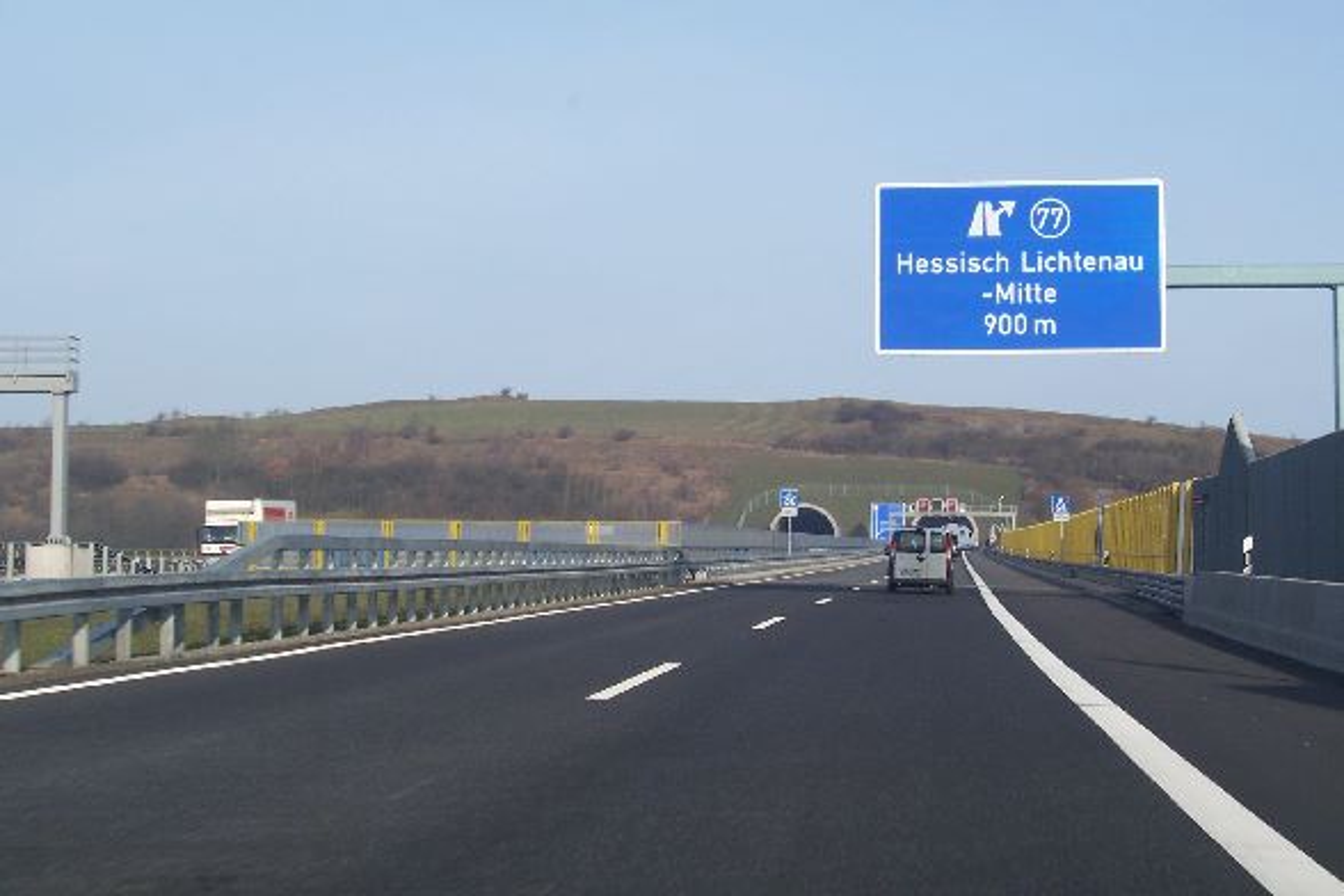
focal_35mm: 66
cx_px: 672
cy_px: 448
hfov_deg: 30.5
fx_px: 2464
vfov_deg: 20.6
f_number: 6.7
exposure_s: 1/180
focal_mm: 10.8
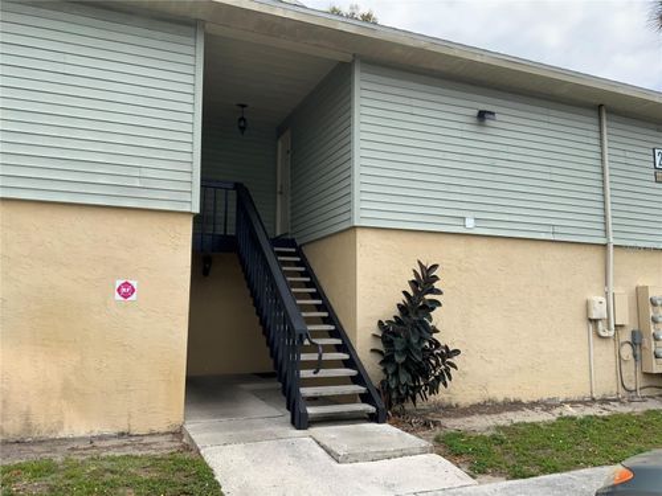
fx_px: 555
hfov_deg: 61.7
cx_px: 331
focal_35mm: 29
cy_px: 248
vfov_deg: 48.2
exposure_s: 1/869
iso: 16
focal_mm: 3
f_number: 1.8
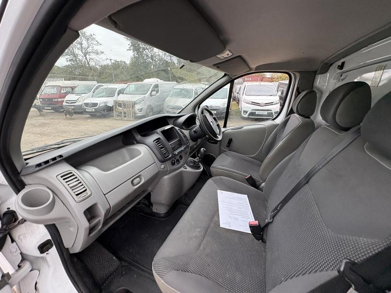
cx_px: 196
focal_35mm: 14
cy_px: 146
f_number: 2.2
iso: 125
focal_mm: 2.22
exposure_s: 1/99
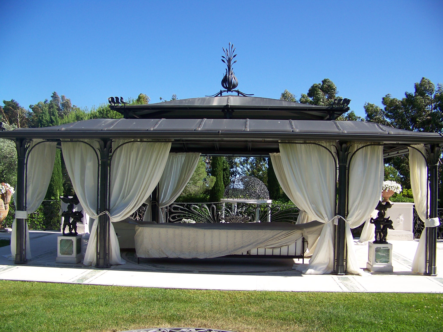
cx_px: 222
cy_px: 166
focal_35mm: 36
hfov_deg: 51.4
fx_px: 461
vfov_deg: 39.7
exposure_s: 1/640
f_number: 2.8
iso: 64
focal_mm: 5.85
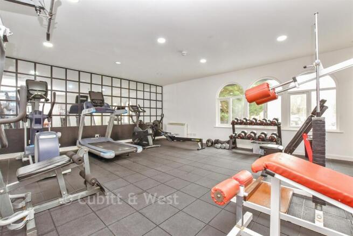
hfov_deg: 100.4
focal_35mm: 15
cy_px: 118
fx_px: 147
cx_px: 176
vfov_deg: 77.4
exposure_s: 1/13
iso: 320
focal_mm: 10
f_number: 8
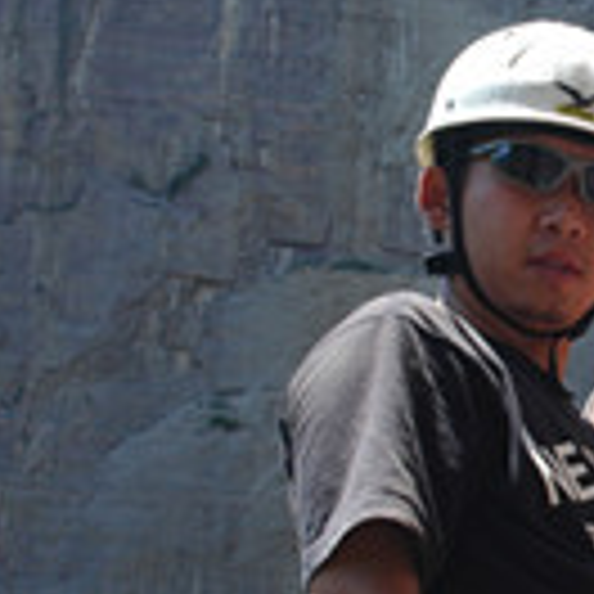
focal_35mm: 135
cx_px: 788
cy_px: 263
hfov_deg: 12.5
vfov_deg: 12.9
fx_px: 2621
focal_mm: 28
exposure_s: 1/125
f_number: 9
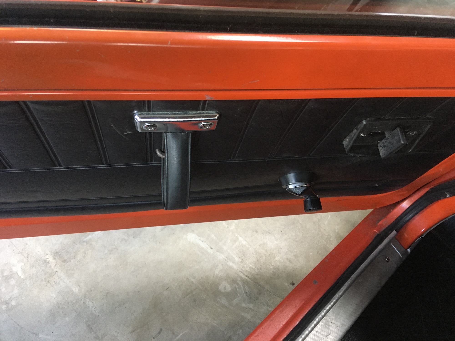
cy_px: 170
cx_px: 228
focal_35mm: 29
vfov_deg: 48.2
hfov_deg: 61.7
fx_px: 381
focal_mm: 4.15
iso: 200
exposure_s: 1/25
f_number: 2.2
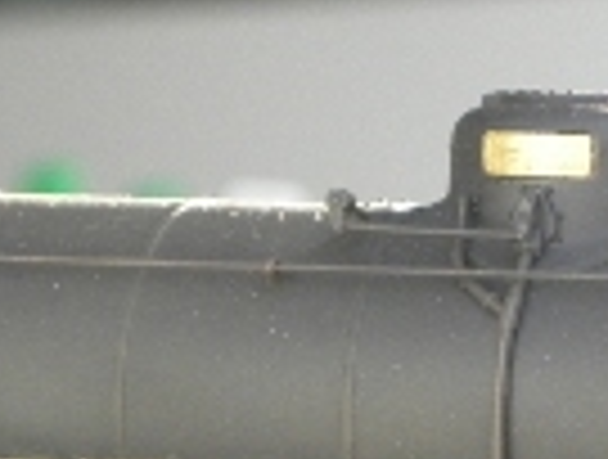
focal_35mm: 310
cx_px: 360
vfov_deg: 4.8
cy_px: 652
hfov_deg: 6.4
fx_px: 5459
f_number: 4.5
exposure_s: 1/55.5
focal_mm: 13.4
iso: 248
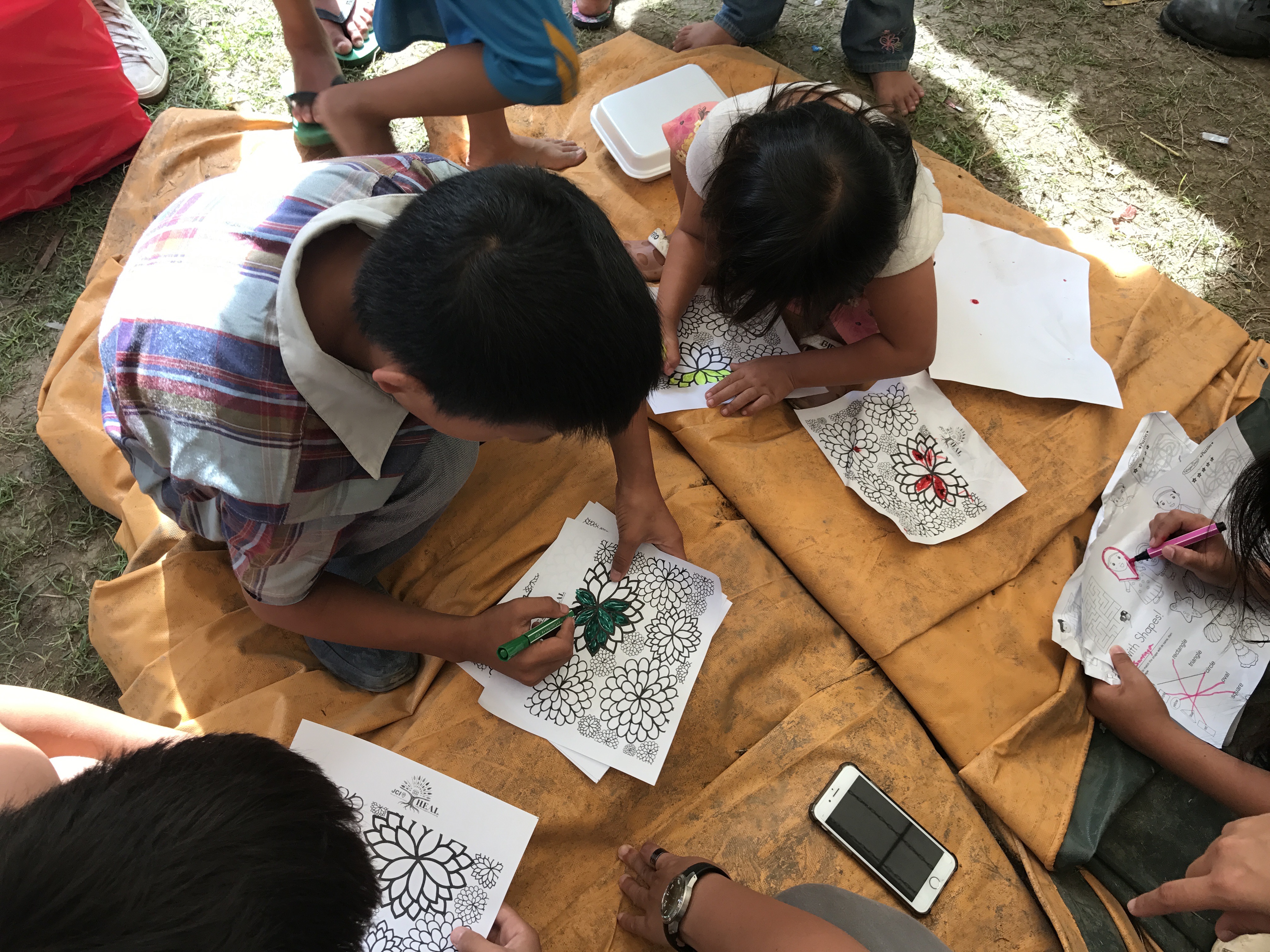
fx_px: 1027
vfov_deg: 49.7
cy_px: 476
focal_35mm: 28
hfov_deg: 63.4
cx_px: 635
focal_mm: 3.99
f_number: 1.8
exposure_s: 1/121
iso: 20
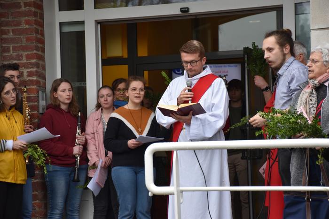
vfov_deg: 11.4
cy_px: 110
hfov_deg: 17.1
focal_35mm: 120
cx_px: 164
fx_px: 1097
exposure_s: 1/125
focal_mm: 80
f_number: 5.6
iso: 400
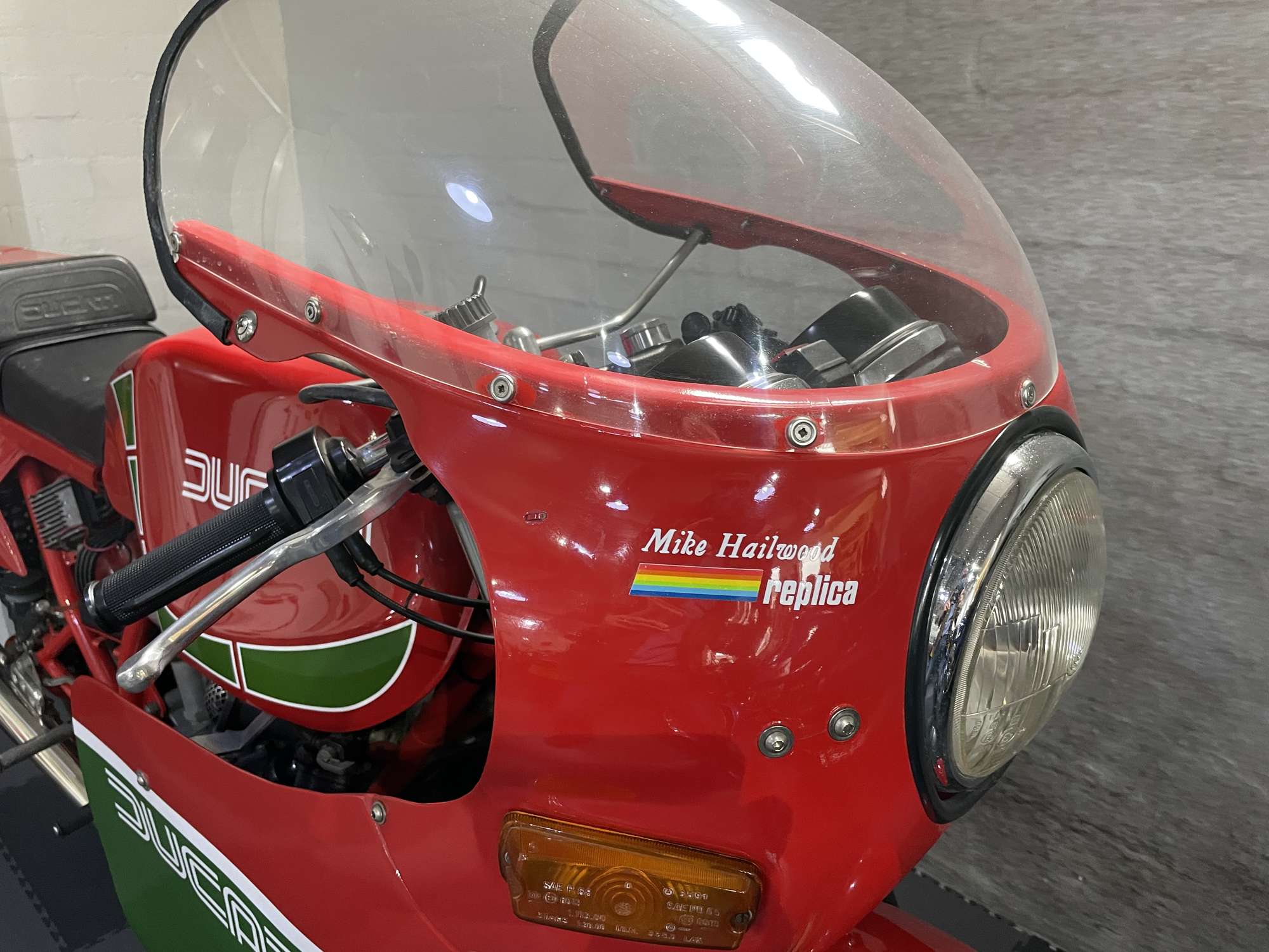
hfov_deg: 67.3
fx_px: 953
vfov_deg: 53.1
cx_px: 634
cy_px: 476
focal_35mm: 26
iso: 320
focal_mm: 4.2
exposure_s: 1/50
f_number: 1.6
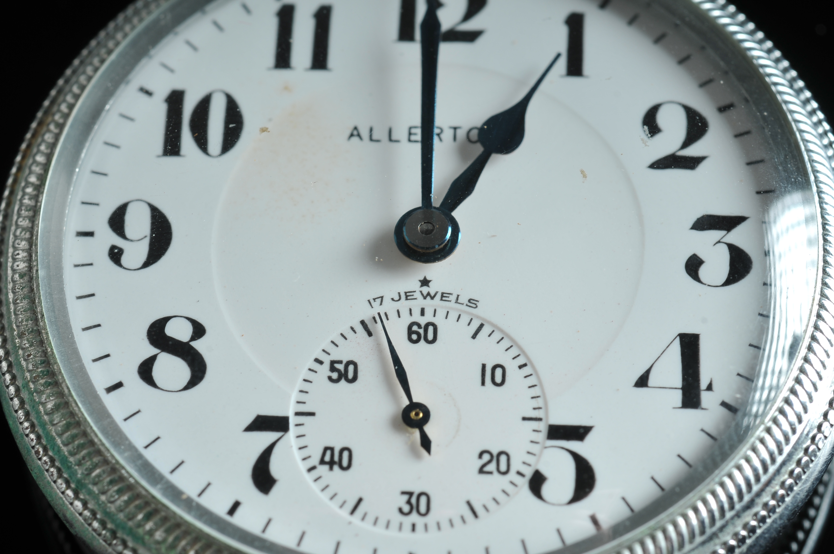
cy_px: 277
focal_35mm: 90
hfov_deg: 22.6
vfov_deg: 15.2
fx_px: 2082
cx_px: 417
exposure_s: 1/200
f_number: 14
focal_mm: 60
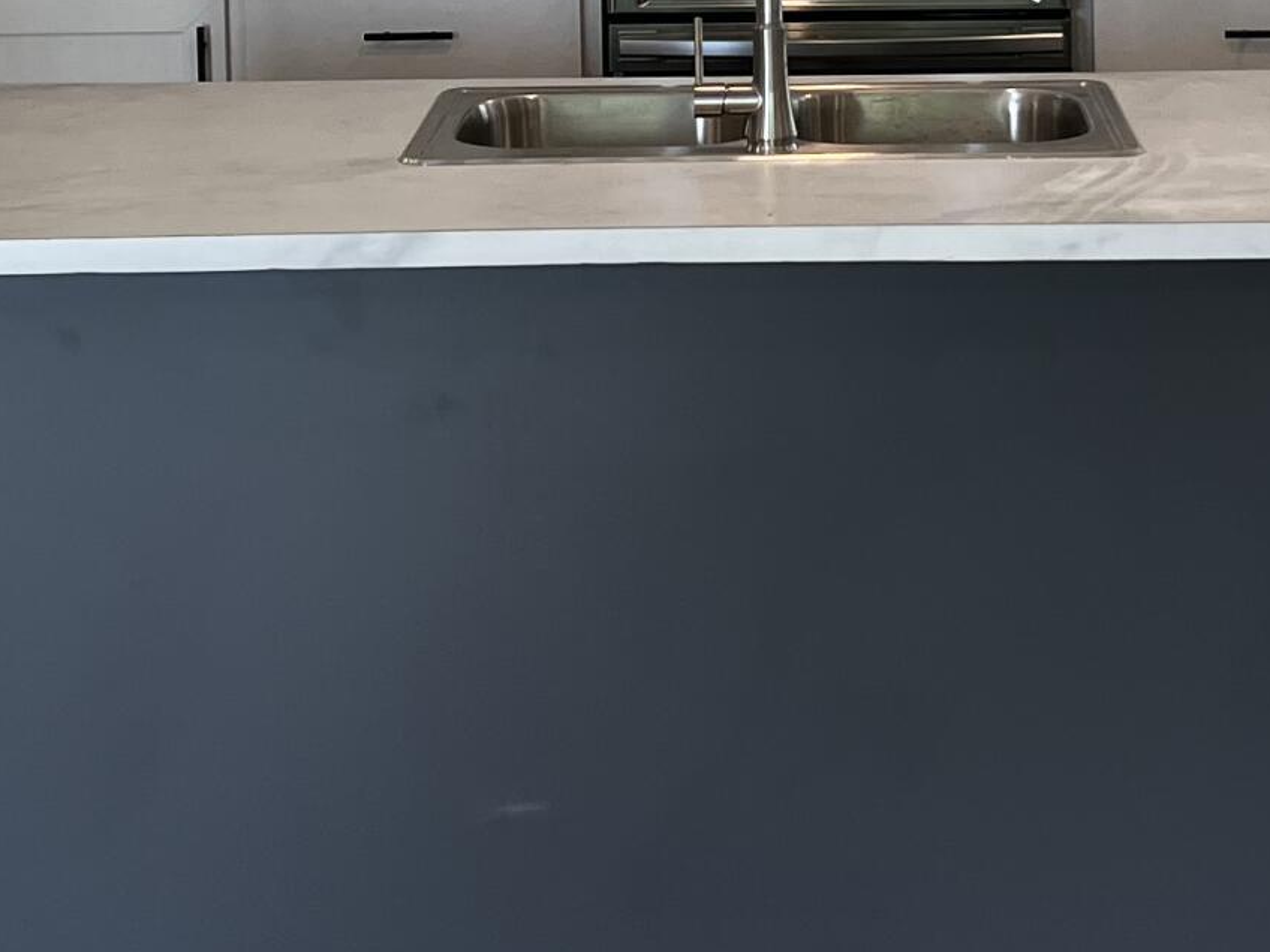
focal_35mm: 92
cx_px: 686
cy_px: -247
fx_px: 3375
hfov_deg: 21.3
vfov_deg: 15.4
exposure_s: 1/120
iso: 50
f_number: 1.5
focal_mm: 5.7
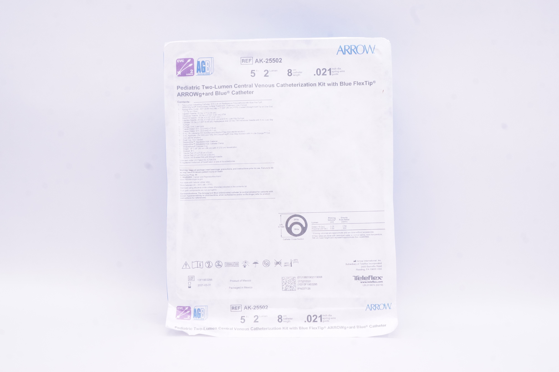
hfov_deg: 53.2
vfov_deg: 36.8
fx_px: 558
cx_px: 280
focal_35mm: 36
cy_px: 186
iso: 800
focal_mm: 24
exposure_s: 1/20
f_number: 14
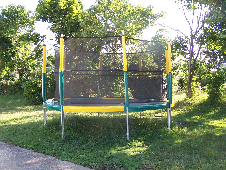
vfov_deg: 37.7
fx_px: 248
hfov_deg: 49.0
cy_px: 85
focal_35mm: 38
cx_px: 113
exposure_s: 1/160
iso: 80
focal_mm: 6.3
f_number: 2.8
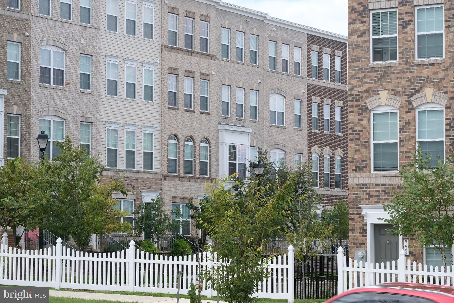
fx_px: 1324
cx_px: 227
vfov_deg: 13.0
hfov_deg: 19.5
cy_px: 152
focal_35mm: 105
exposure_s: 1/150
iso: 320
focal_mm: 70
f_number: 9
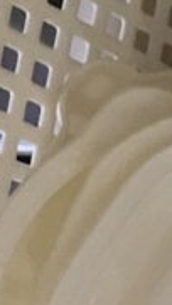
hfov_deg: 5.4
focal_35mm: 209
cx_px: 573
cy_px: 468
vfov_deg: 10.0
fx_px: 1692
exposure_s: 1/15
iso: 50
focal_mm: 4.15
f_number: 2.2
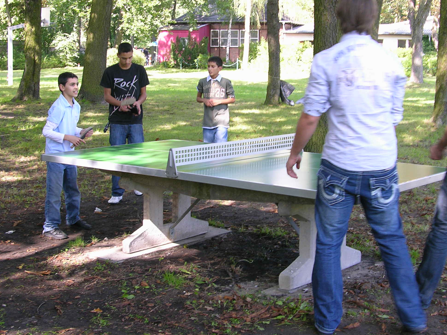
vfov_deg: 24.8
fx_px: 762
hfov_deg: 32.7
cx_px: 217
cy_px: 171
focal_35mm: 59
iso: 50
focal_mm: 8.9
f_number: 3.2
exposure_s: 1/35.5
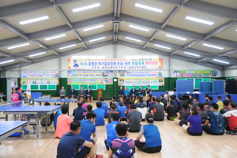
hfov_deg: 53.2
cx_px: 118
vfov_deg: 36.8
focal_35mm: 36
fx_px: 237
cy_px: 79
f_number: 3.8
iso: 200
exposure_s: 1/13
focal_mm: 24
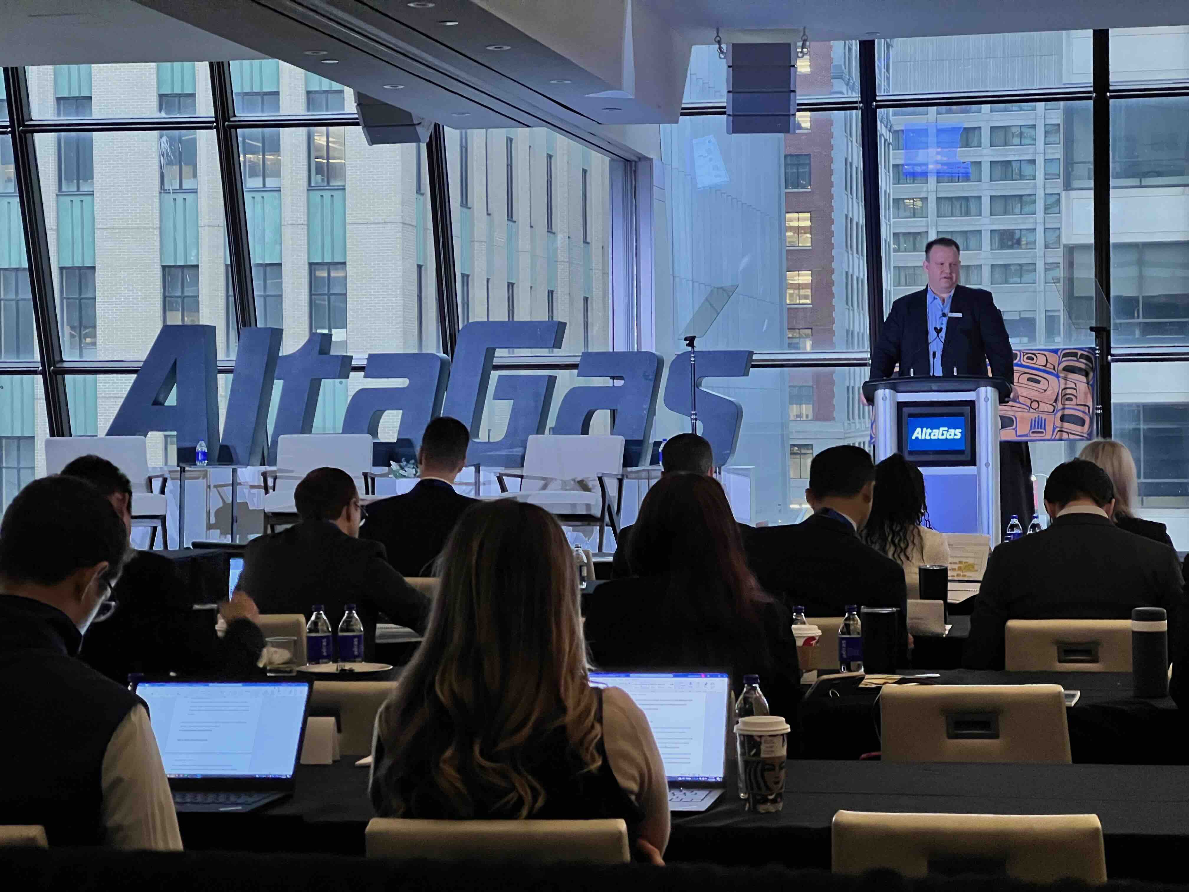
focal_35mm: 77
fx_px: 2645
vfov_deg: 19.1
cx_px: 594
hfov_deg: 25.3
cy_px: 446
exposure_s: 1/60
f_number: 2.8
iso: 800
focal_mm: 9
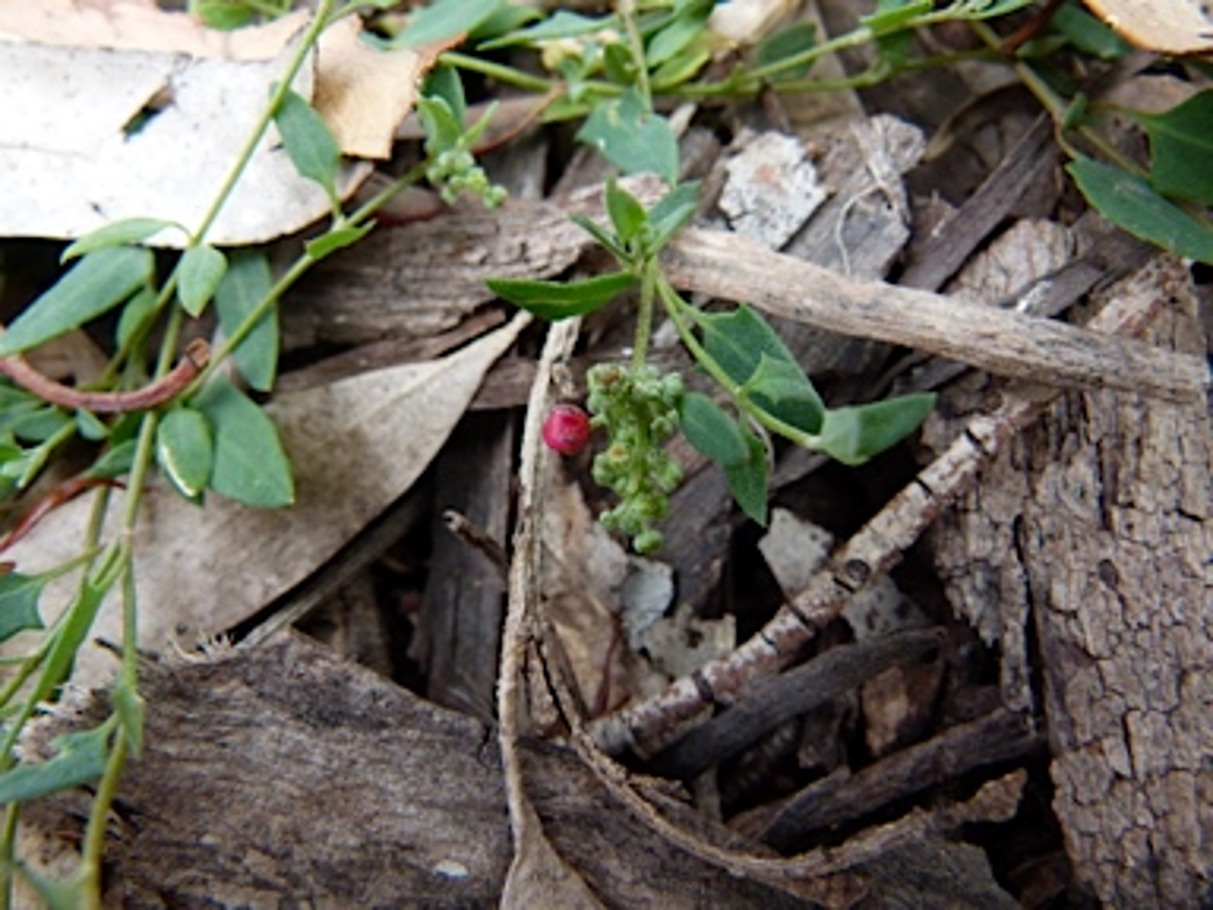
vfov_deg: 54.9
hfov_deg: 69.4
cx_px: 606
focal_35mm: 25
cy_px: 455
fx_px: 876
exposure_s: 1/100
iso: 100
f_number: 3.2
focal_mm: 4.5
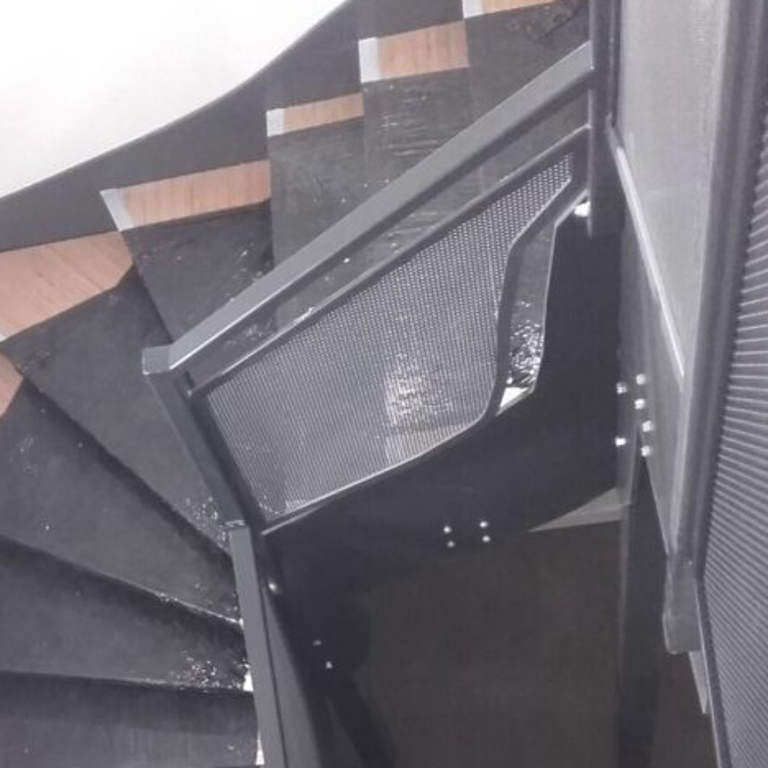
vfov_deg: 27.0
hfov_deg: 28.3
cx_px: 207
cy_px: 766
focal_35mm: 60
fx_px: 1506
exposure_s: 1/10
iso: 230
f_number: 2.2
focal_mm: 3.3
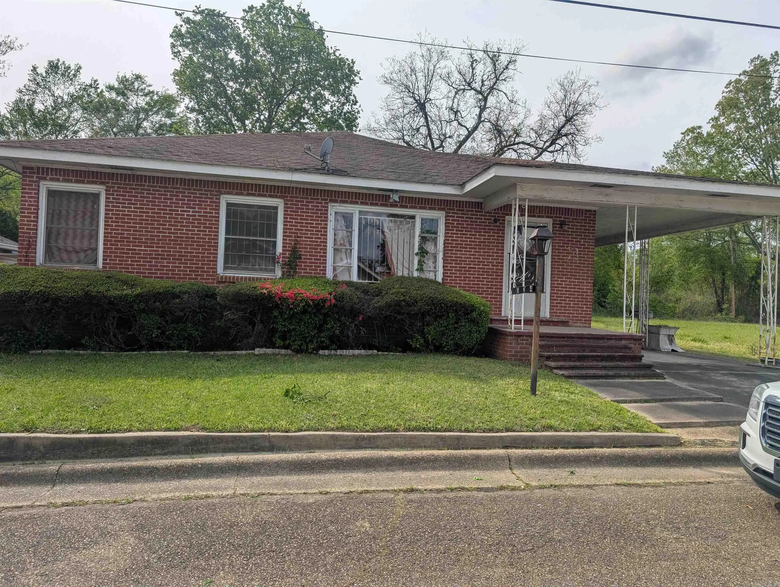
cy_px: 294
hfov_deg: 71.5
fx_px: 542
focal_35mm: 24
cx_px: 390
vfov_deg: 56.9
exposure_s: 1/1912
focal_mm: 6.9
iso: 23
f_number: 1.68
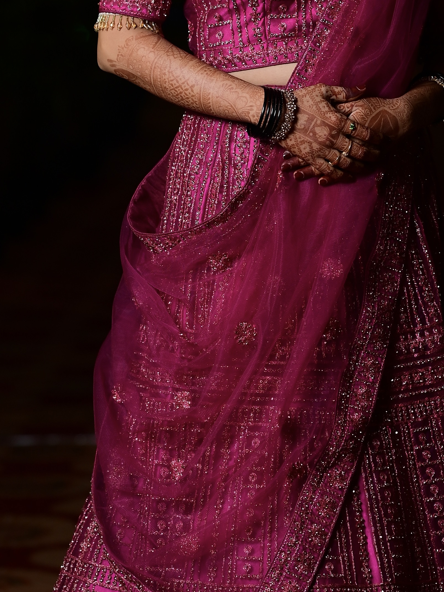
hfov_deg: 6.7
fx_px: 3797
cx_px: 399
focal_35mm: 222
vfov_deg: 8.9
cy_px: 194
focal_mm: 85
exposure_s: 1/250
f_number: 2.8
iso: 400
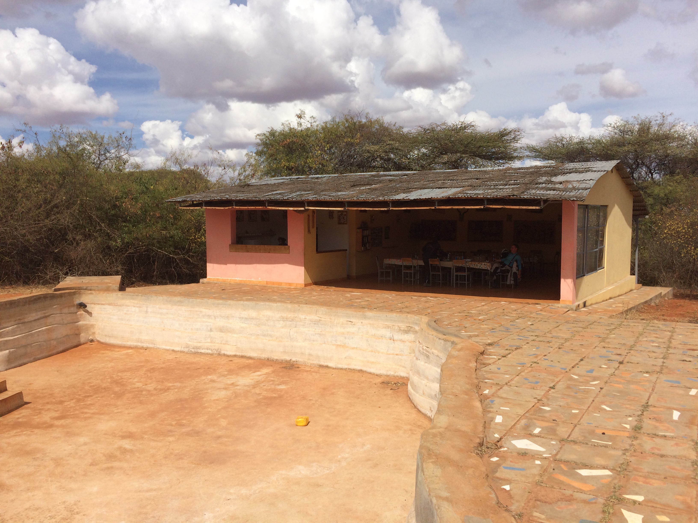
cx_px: 349
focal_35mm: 29
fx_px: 585
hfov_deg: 61.7
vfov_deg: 48.2
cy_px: 262
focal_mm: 4.15
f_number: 2.2
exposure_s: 1/4566
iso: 40
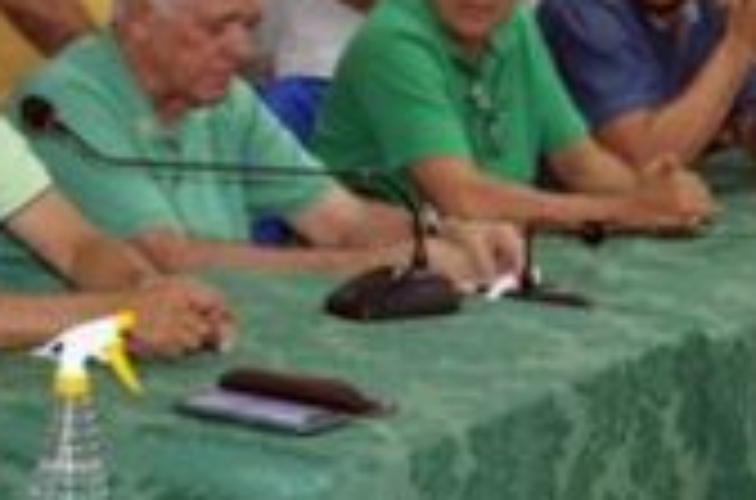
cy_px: -54
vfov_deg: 9.4
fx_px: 3022
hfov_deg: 14.1
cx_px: 81
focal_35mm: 144
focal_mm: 21
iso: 400
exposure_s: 1/45
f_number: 3.8
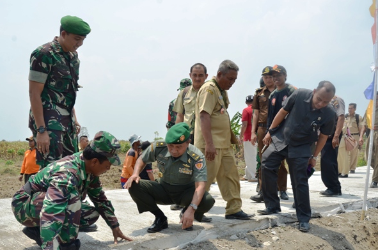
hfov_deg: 49.7
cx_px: 185
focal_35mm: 39
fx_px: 409
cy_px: 127
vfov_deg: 34.0
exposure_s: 1/160
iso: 100
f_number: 9
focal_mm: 24
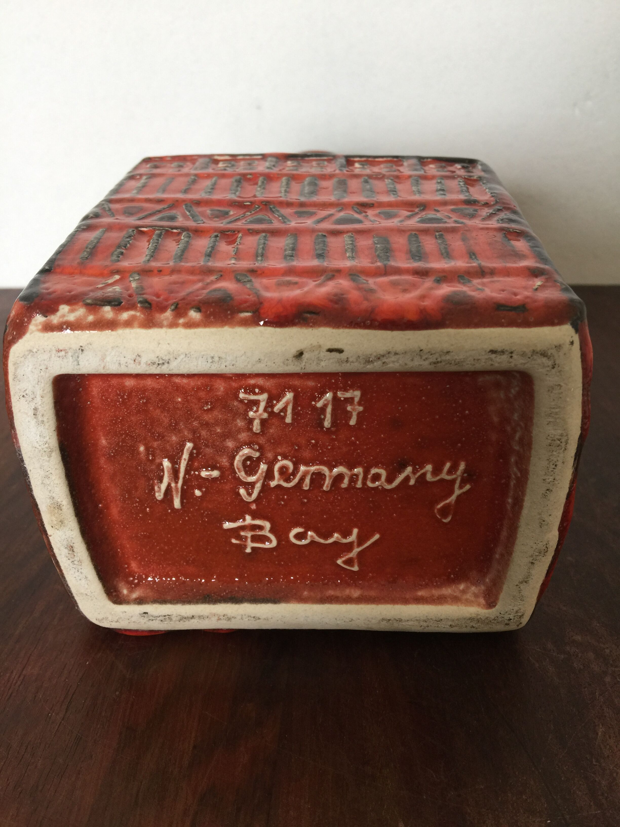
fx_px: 693
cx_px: 310
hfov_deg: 48.2
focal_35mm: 29
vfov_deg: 61.7
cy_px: 414
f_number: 2.2
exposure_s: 1/33
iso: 32
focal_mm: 4.15
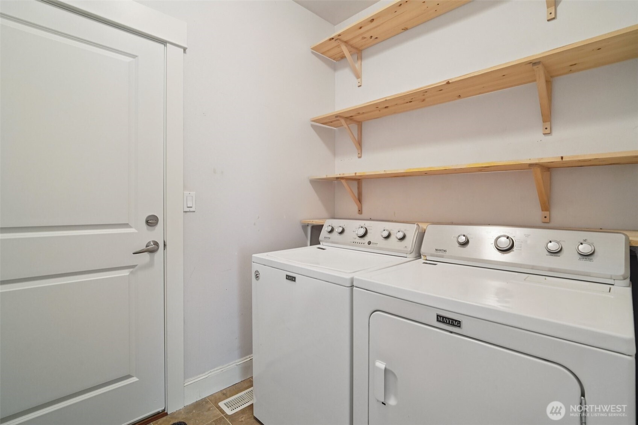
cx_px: 319
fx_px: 284
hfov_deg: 96.7
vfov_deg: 73.7
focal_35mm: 16
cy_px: 212
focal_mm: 16
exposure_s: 1/8
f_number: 8
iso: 1600
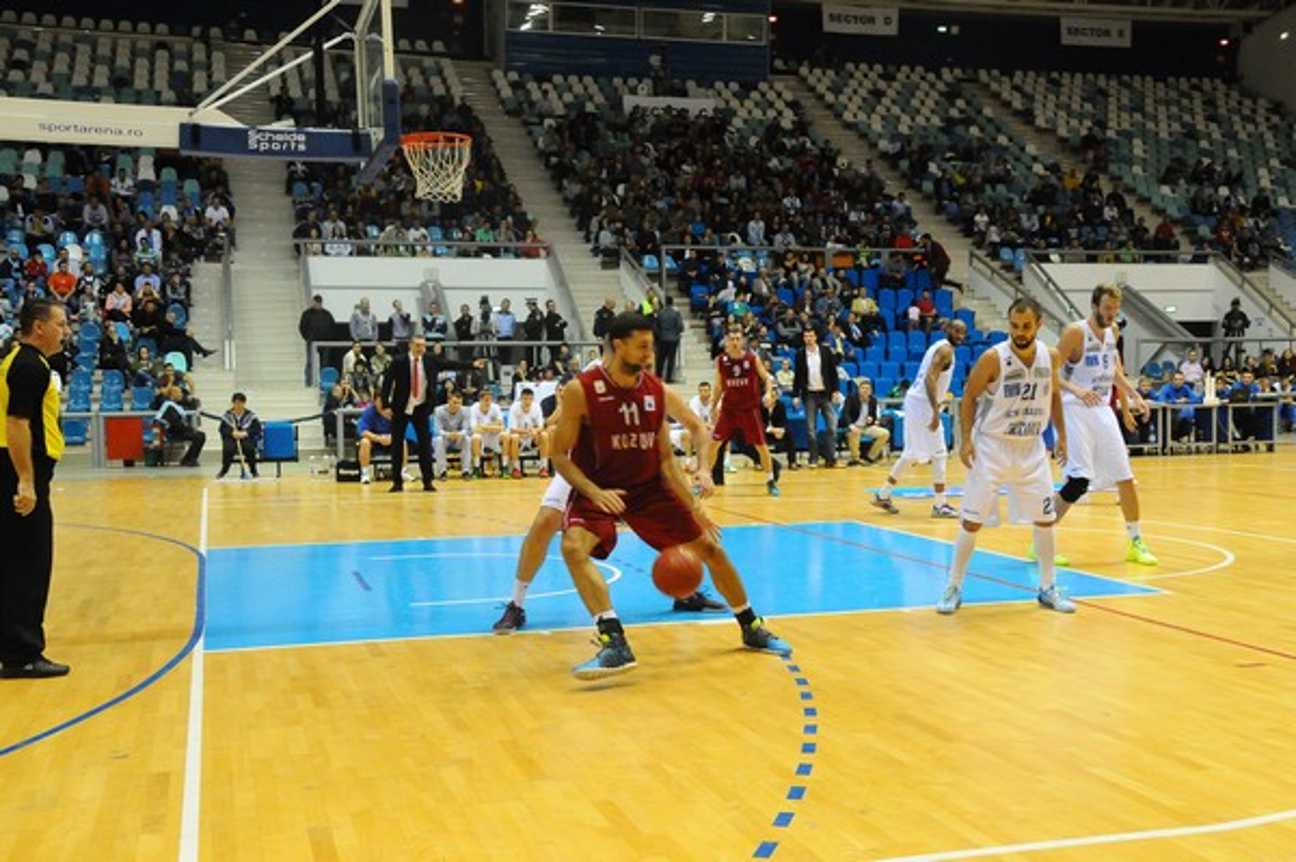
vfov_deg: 33.0
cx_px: 648
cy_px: 431
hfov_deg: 48.0
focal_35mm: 40
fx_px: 1457
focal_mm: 27
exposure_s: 1/200
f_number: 7.1
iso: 3200
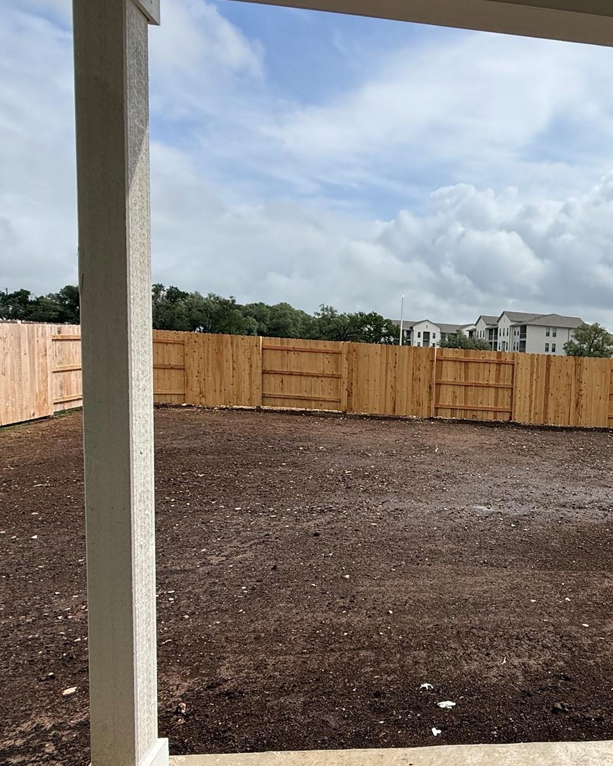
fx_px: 544
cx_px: 524
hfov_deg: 53.2
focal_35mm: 24
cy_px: 413
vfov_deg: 70.2
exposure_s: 1/2611
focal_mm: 2.22
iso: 50
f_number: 2.2
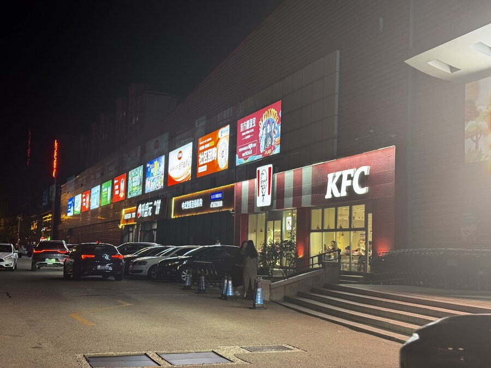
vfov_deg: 30.3
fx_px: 681
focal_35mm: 48
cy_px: 184
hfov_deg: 39.7
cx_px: 246
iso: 200
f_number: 1.78
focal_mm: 6.76
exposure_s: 1/60
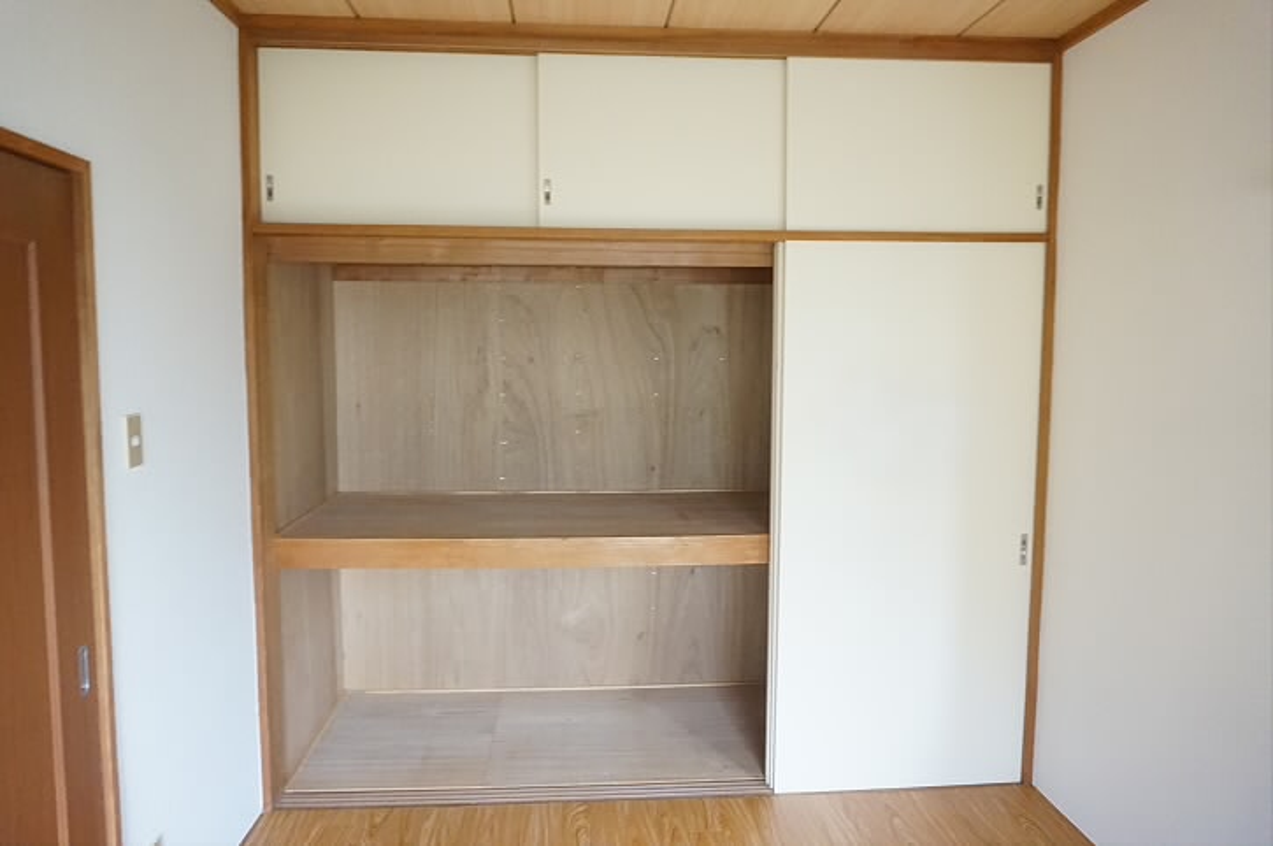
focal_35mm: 24
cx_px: 636
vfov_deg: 53.0
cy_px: 423
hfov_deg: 73.8
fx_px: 848
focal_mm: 16
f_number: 3.5
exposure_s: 1/15
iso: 3200
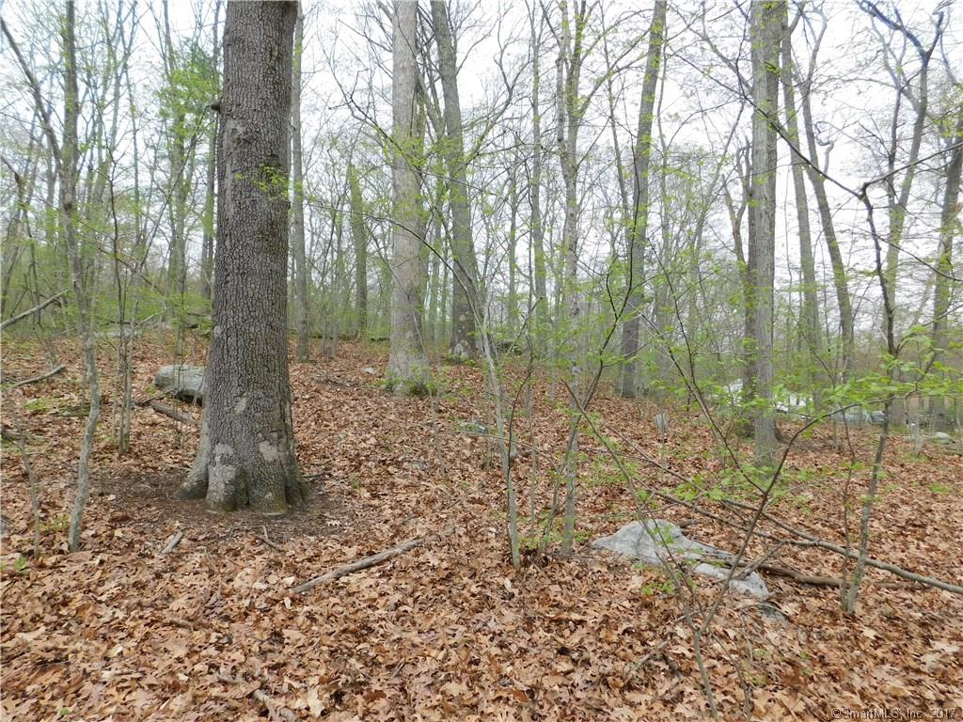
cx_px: 482
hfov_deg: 73.9
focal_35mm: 23
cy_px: 361
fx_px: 640
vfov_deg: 58.9
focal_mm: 4
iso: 125
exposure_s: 1/500
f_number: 3
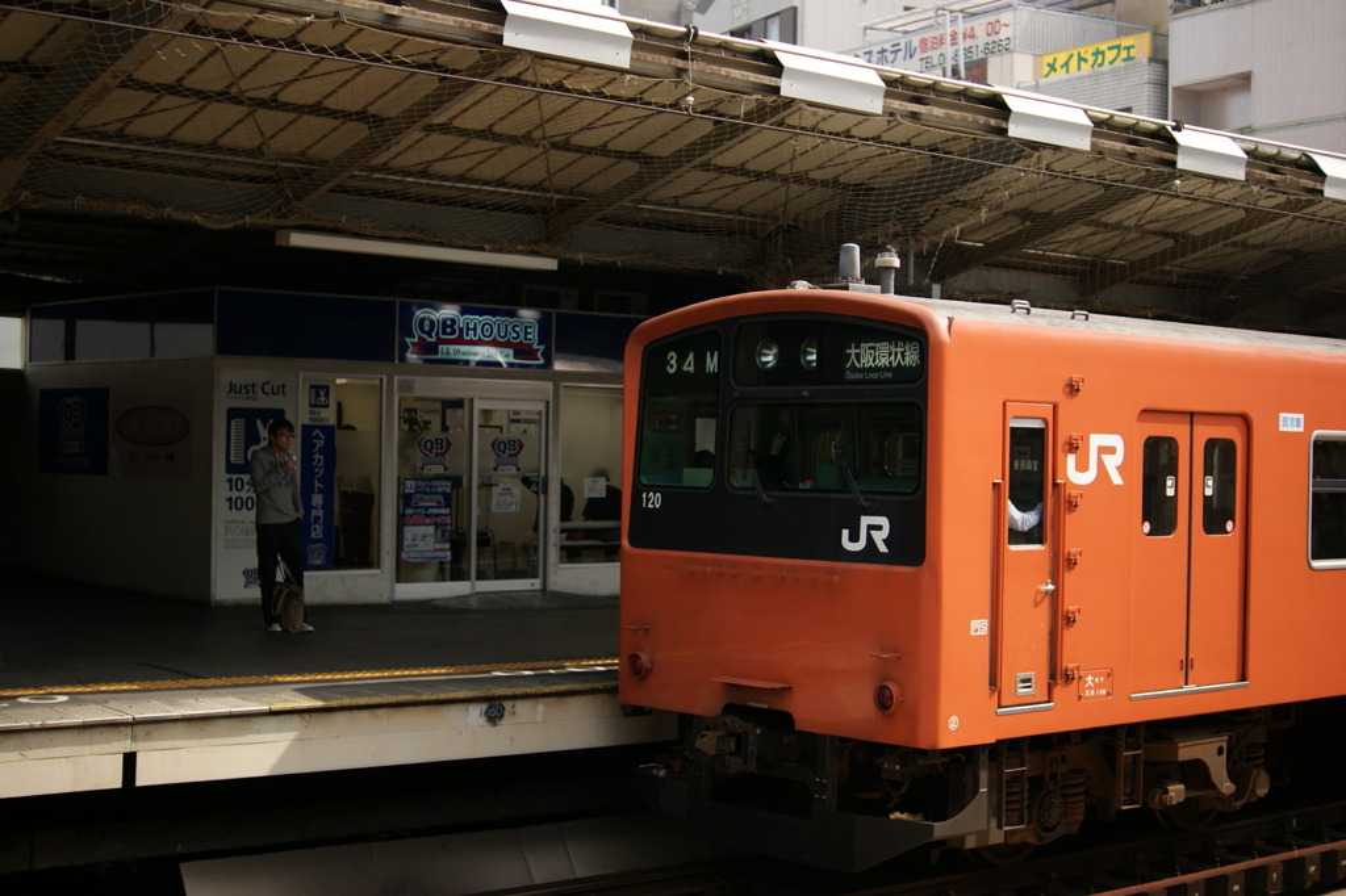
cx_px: 673
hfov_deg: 37.9
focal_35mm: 52
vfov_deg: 25.7
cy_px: 448
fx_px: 1962
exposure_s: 1/1600
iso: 100
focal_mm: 35
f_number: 1.8
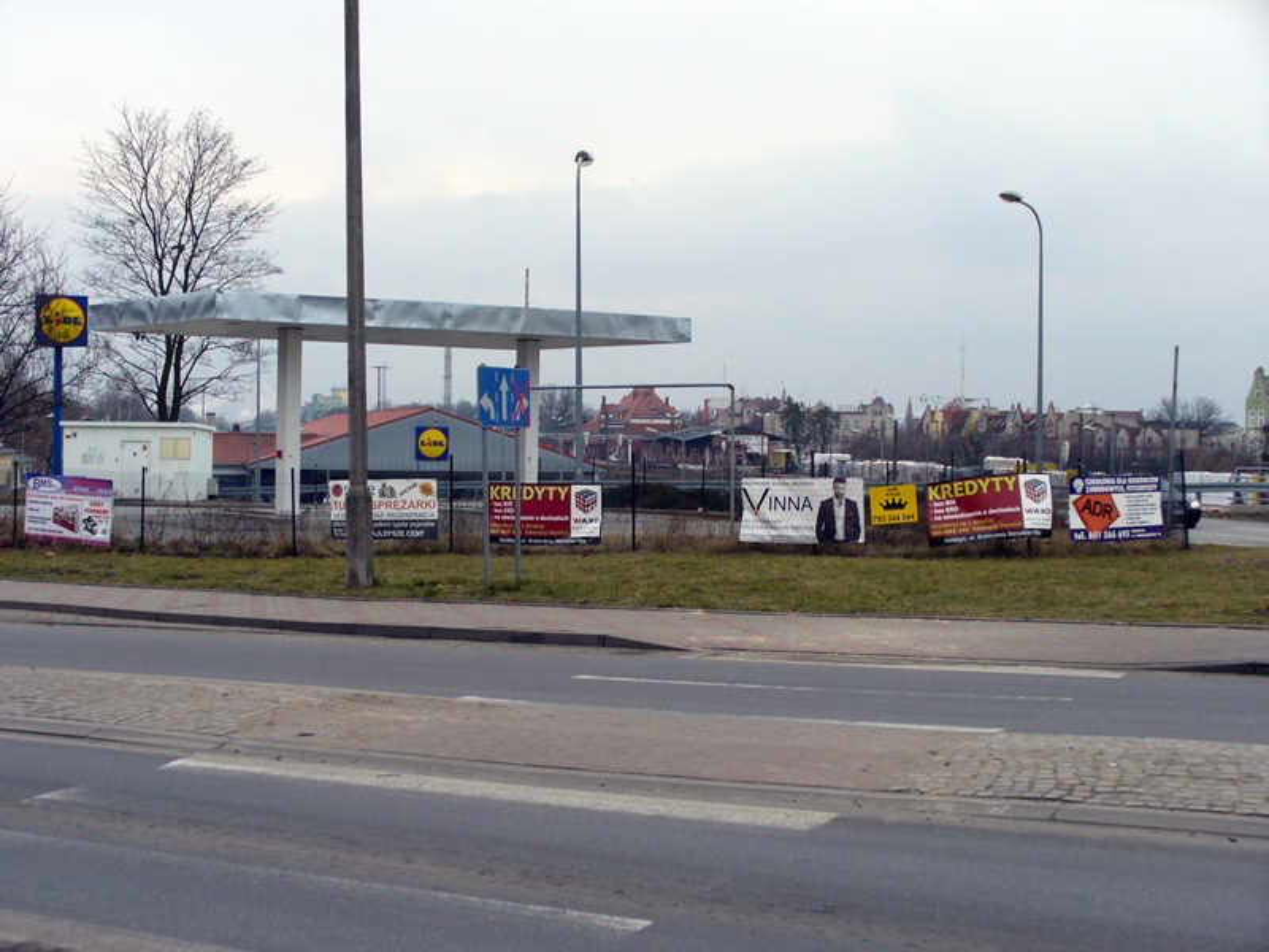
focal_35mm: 48
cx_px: 634
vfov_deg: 30.3
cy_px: 476
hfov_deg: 39.7
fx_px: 1760
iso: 100
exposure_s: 1/200
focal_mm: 7.9
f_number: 6
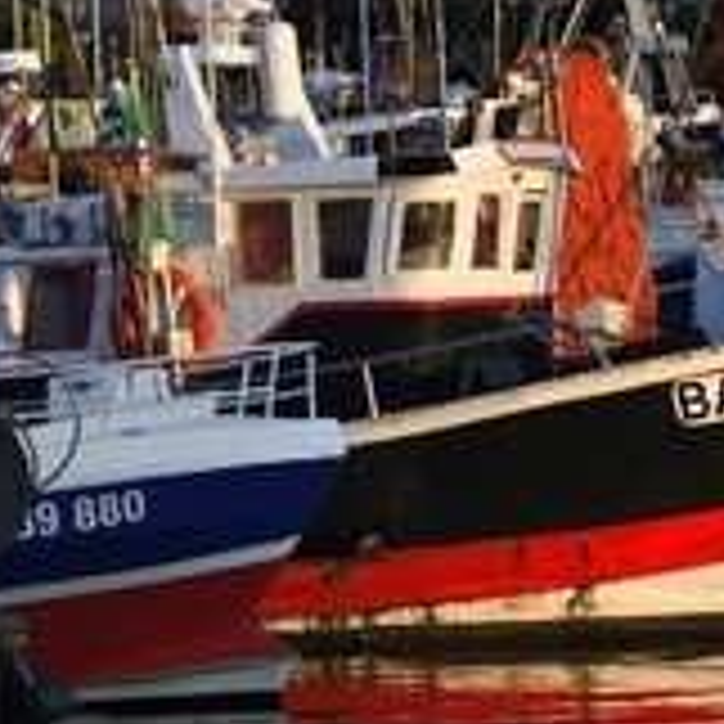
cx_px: 670
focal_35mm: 354
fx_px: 8377
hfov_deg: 4.9
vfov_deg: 4.9
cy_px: 400
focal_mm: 160
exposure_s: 1/250
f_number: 7.1
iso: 200
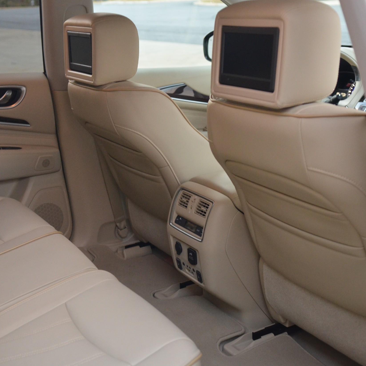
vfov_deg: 34.0
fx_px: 598
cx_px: 164
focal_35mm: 50
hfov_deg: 34.0
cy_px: 183
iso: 1600
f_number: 2.8
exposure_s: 1/60
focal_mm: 26
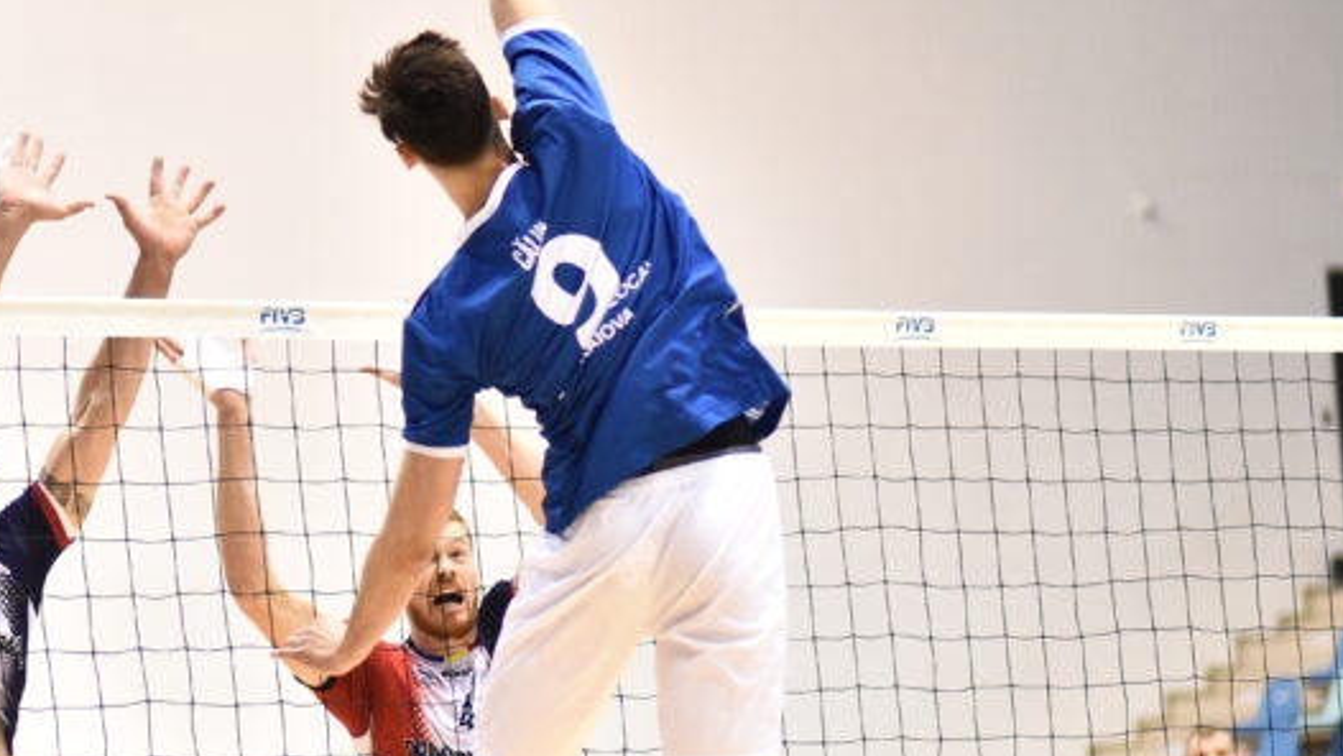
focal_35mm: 181
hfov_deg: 11.8
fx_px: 6446
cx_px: 202
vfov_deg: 6.7
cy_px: 474
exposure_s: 1/1600
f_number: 2
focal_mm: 85
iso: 5000
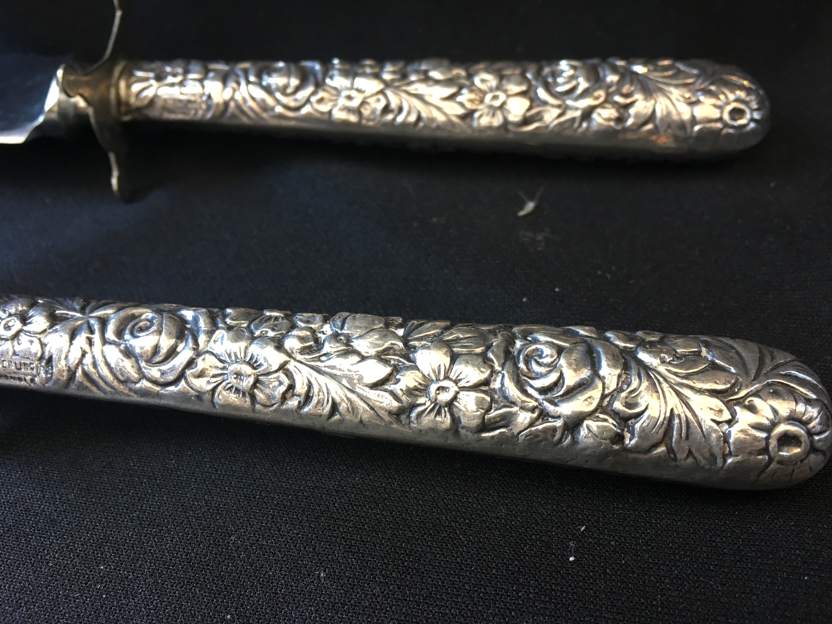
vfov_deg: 48.2
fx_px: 697
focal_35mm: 29
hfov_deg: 61.7
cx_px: 416
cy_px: 312
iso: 80
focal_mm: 4.15
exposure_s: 1/30
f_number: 2.2
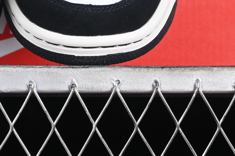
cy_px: -83
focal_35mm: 233
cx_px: 6
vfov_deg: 5.8
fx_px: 1521
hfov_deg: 8.8
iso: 160
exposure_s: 1/60
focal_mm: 50
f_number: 6.3
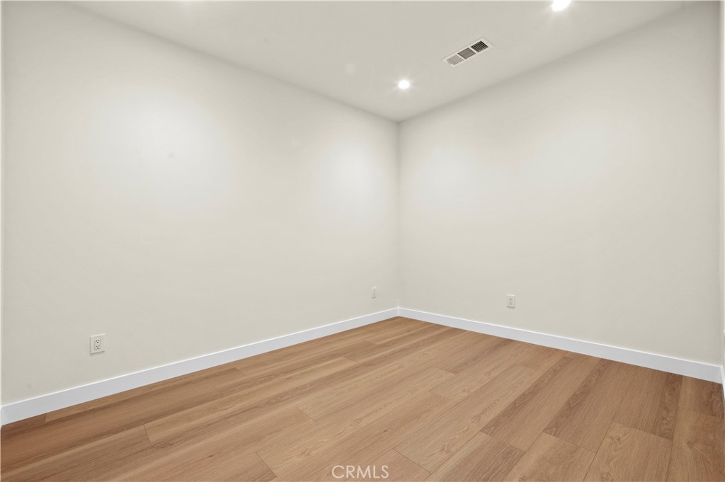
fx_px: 302
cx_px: 362
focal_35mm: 15
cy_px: 241
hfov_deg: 100.4
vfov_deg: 77.2
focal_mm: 15
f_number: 10
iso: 800
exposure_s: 1/5
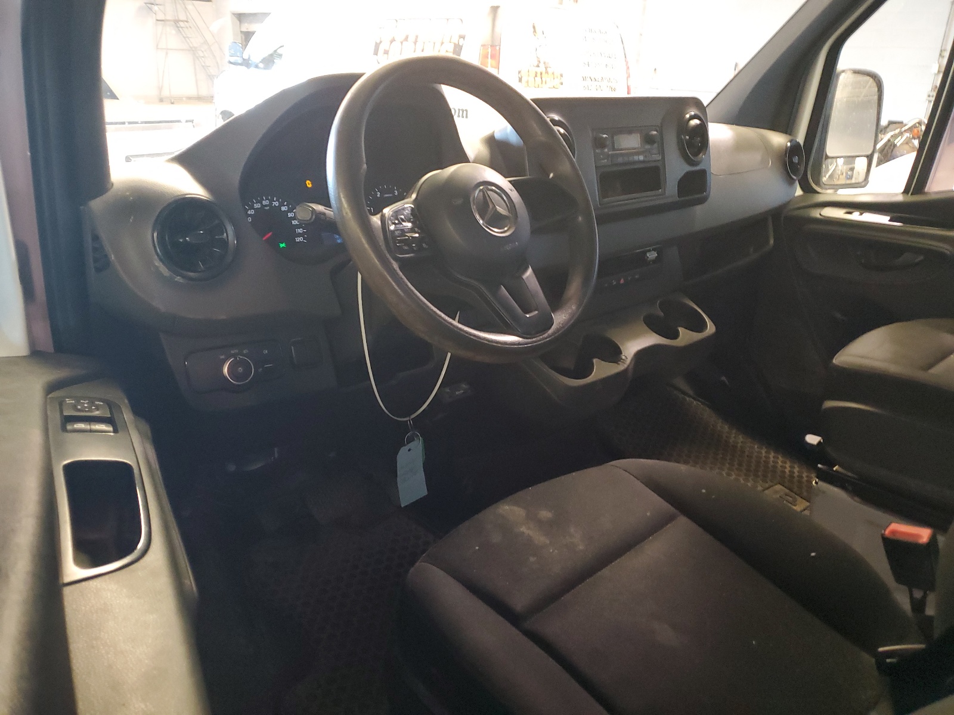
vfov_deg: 53.1
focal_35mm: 26
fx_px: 717
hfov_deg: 67.3
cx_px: 477
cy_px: 358
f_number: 1.5
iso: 309
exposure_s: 1/24
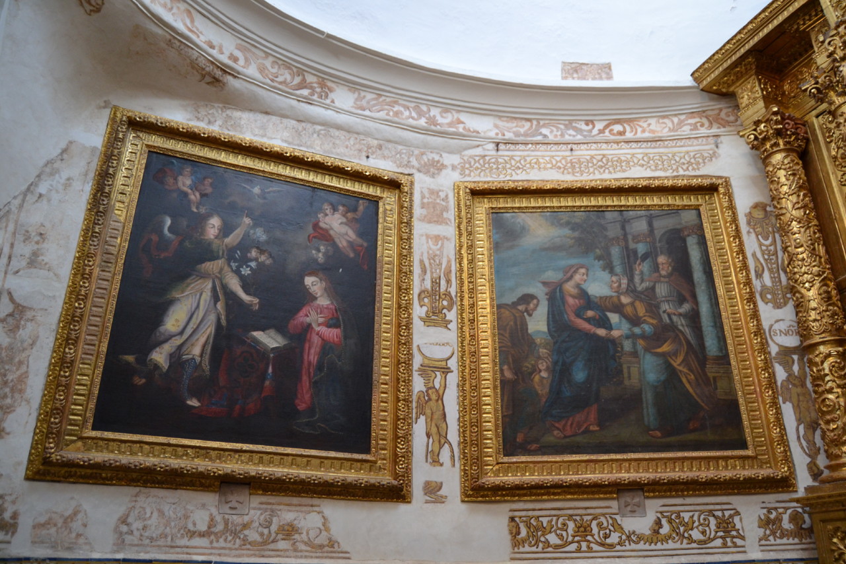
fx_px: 635
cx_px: 423
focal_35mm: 27
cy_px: 282
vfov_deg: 48.0
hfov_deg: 67.4
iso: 1100
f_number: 3.5
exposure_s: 1/60
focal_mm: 18
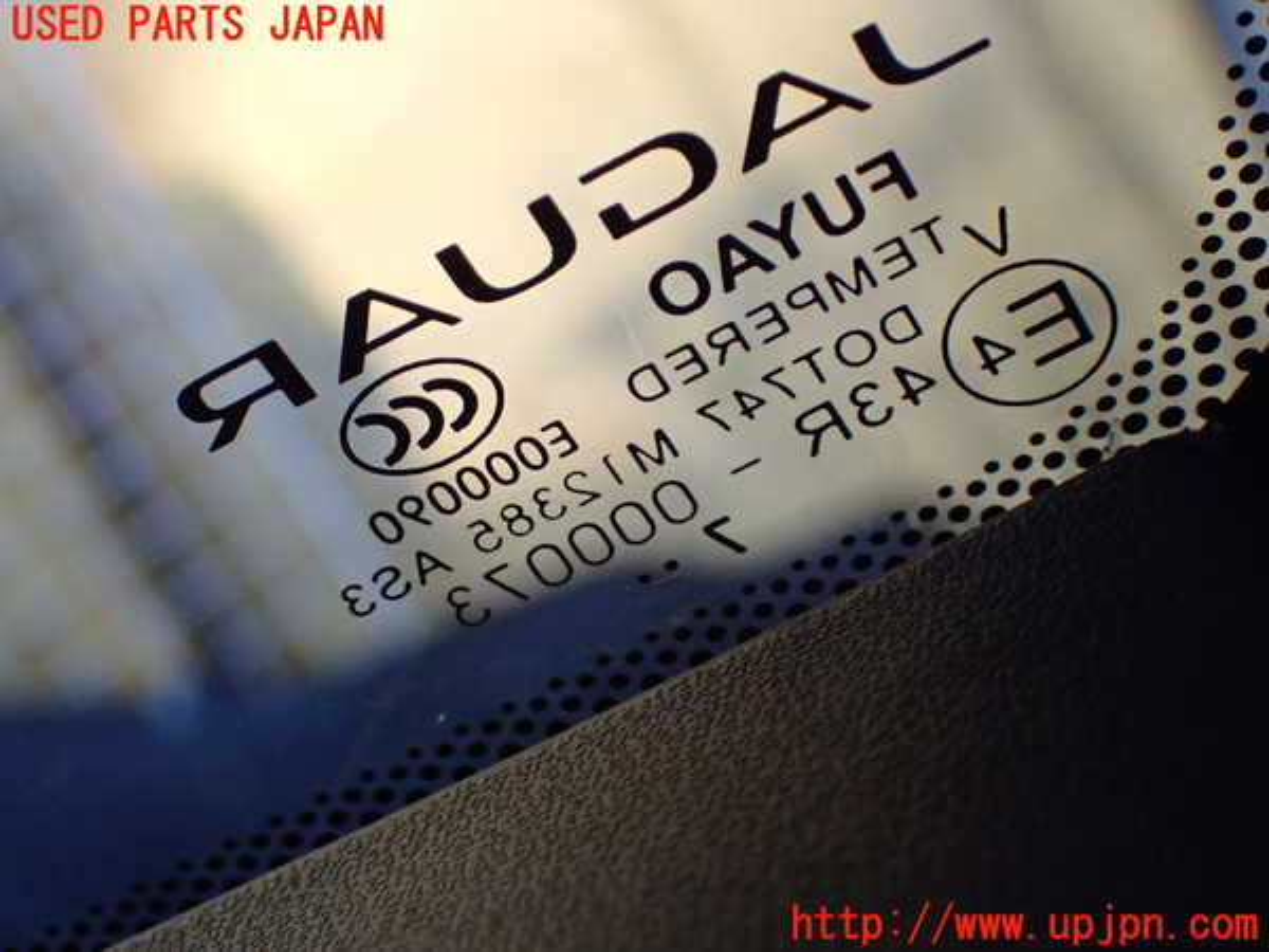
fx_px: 3006
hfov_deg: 23.8
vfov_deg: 18.0
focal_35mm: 82
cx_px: 634
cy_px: 476
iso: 800
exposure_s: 1/80
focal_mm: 14.62
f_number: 4.3
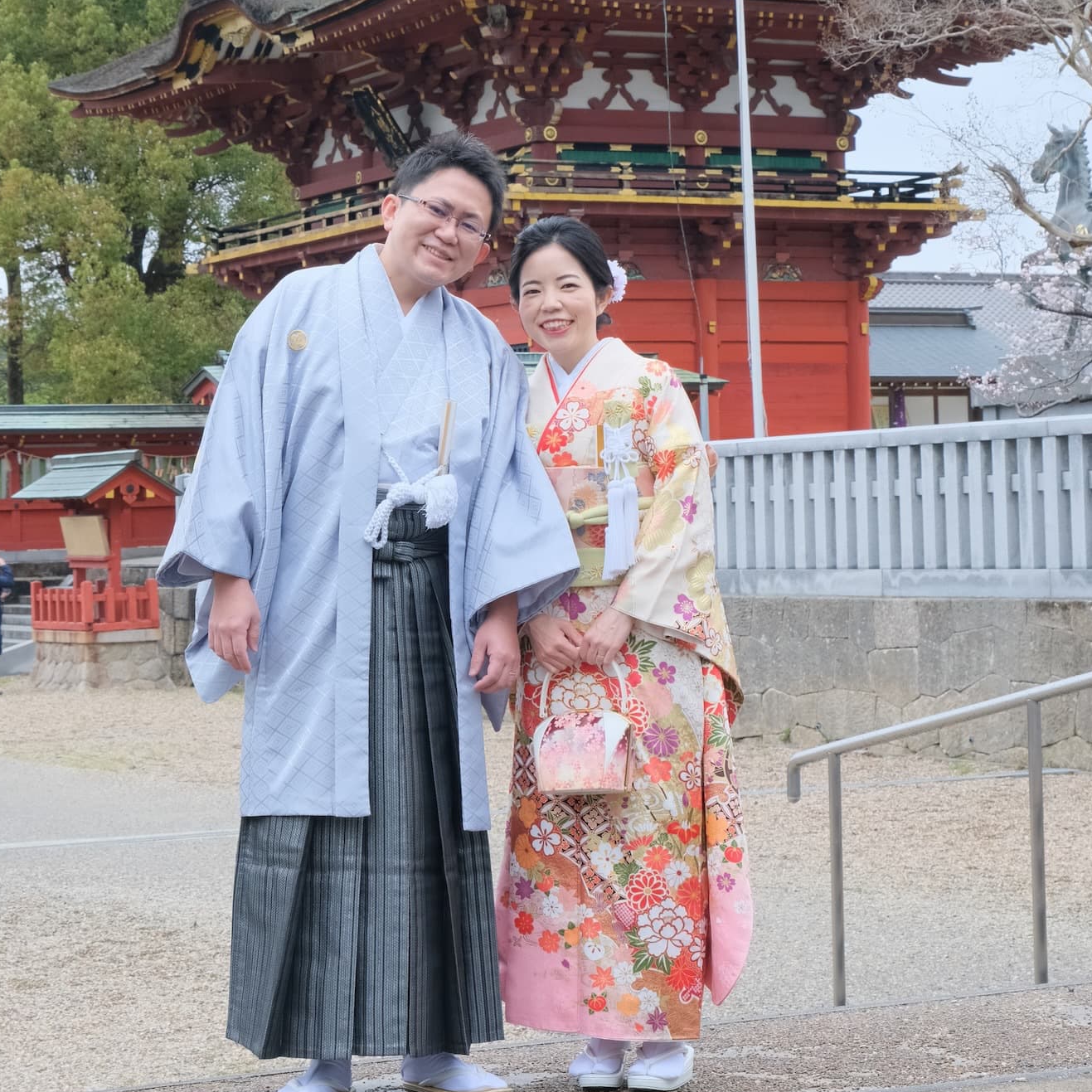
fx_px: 2855
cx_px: 546
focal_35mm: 80
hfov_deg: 21.7
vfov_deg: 21.5
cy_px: 310
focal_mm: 41.1
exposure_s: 1/250
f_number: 8
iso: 1600
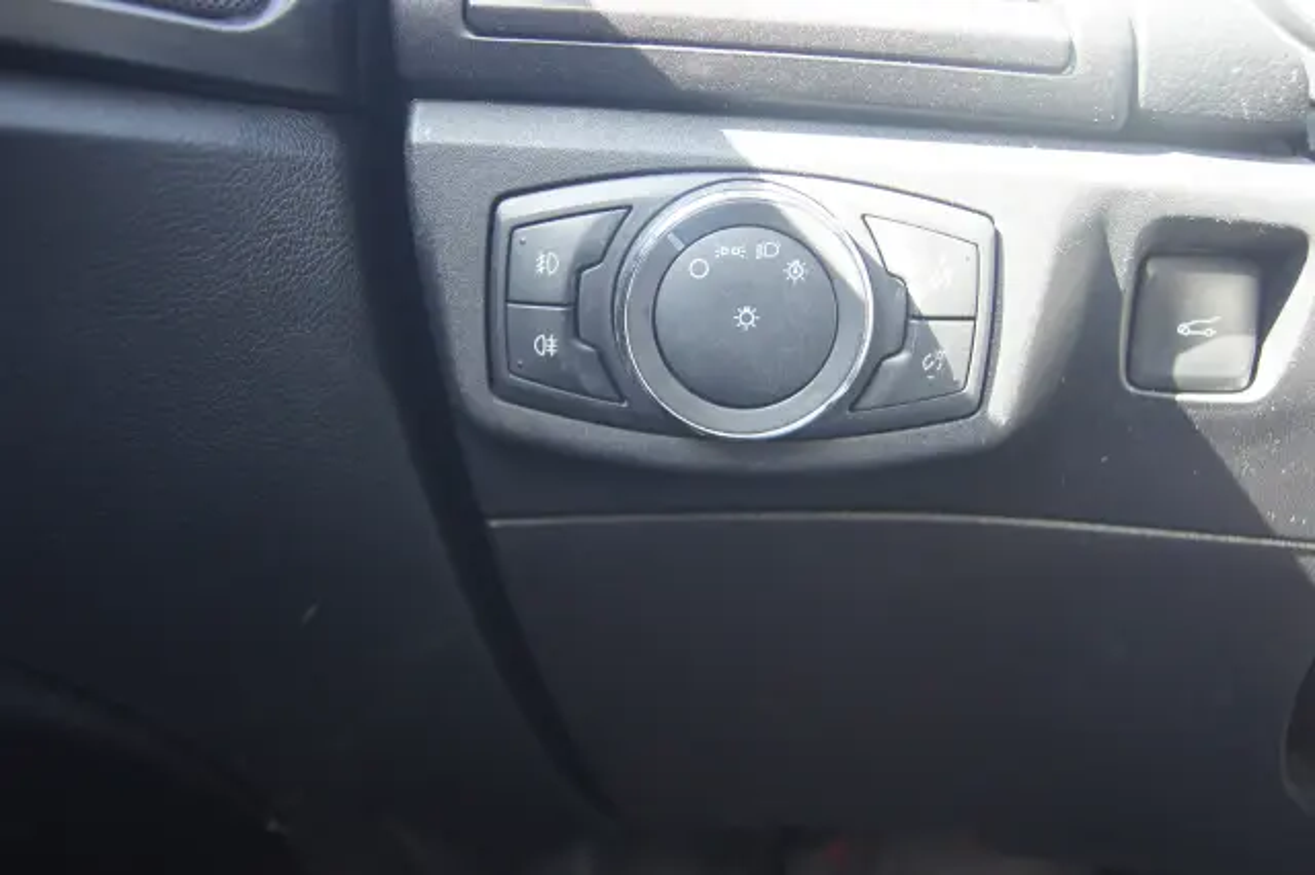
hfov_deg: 49.6
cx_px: 658
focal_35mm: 39
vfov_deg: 34.2
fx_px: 1424
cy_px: 438
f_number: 4
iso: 500
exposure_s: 1/40
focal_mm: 26
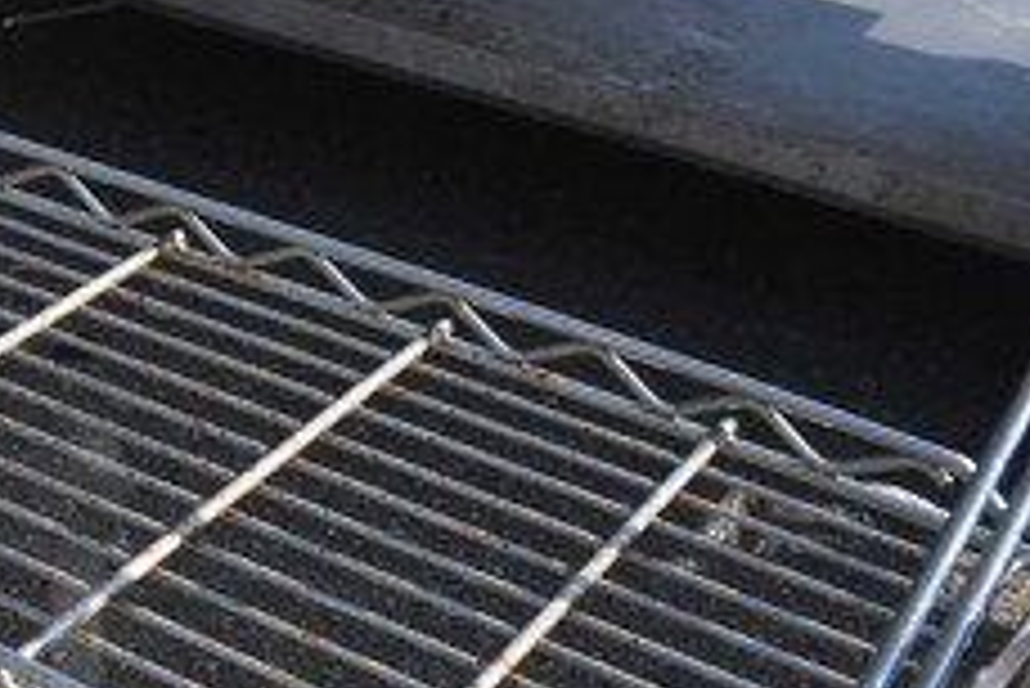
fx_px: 2061
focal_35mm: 72
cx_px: -189
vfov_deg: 18.6
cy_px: 652
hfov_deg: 25.4
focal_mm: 18
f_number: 8
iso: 200
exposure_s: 1/500
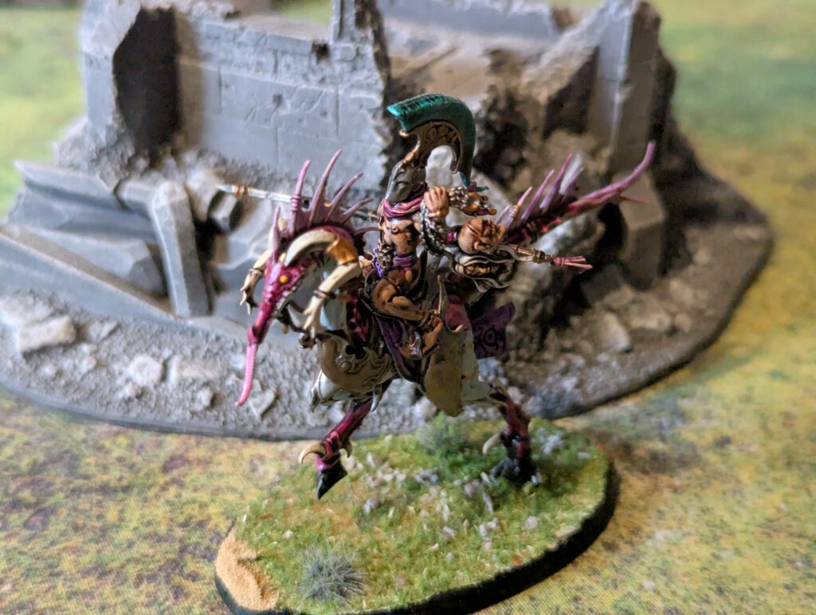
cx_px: 408
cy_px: 308
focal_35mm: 48
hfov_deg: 39.6
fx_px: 1133
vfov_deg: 30.3
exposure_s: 1/58.8
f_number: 1.85
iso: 1939
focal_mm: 6.81
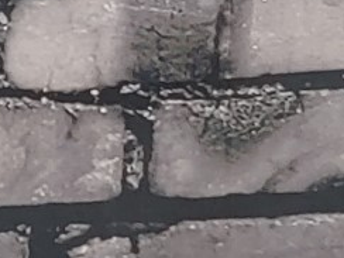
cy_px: 616
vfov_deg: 7.2
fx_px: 1938
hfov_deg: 8.7
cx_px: -619
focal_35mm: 195
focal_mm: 4.36
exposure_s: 1/60
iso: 50
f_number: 1.8
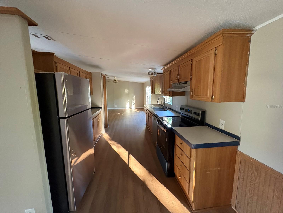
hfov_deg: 102.1
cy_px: 106
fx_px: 114
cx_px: 142
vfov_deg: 85.7
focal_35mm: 14
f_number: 2.2
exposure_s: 1/60
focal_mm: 2.22
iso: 800
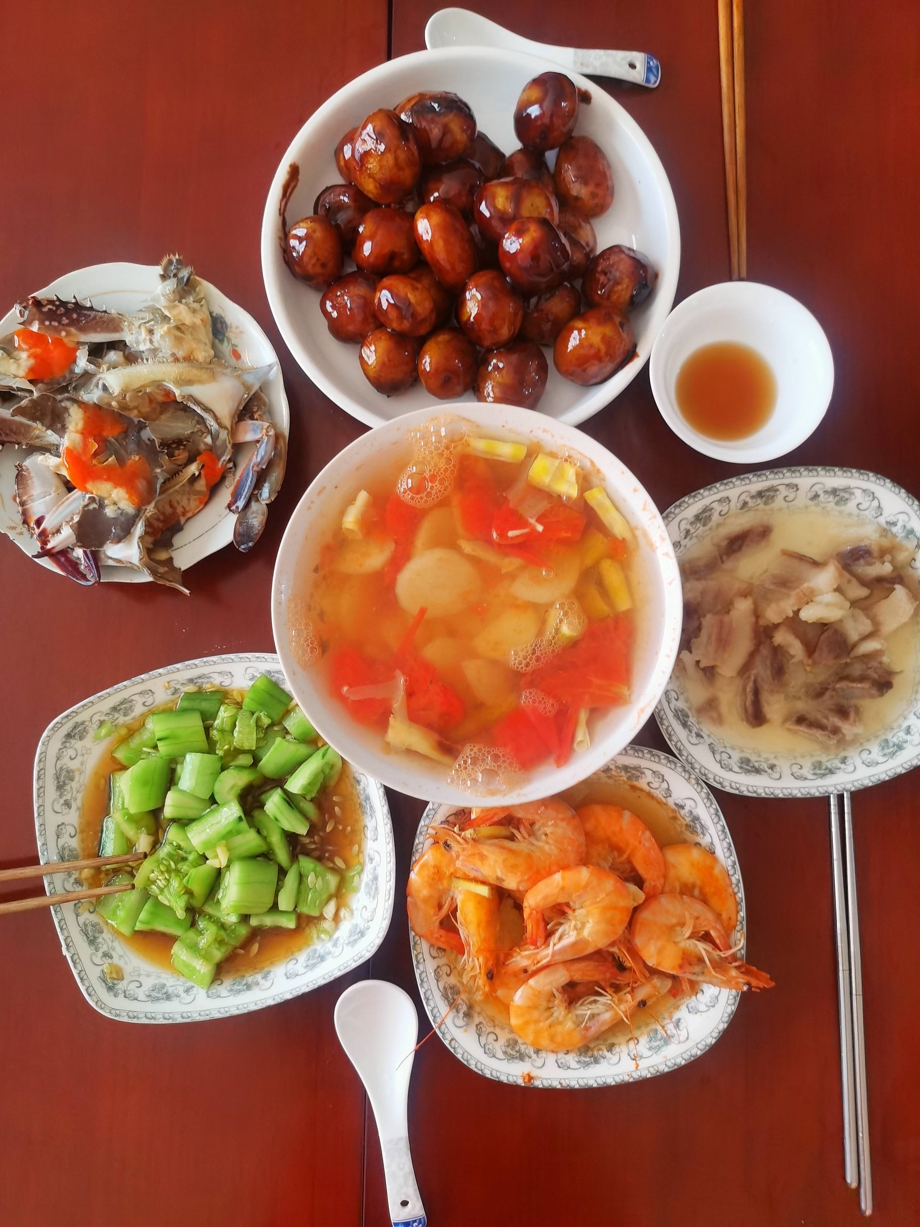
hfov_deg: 51.4
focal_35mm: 27
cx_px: 460
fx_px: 957
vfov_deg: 65.3
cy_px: 614
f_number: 1.8
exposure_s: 1/50
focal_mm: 5.58
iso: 250
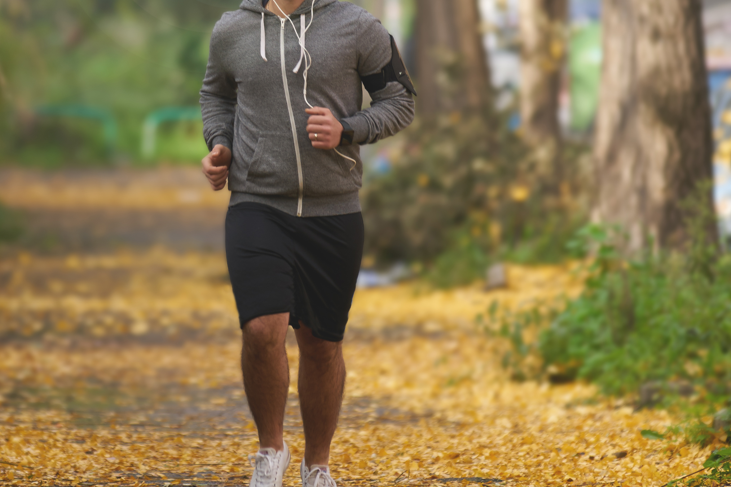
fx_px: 15535
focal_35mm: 765
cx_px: 246
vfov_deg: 1.8
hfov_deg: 2.7
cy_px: 163
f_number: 2.8
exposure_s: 1/200
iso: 100
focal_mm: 200
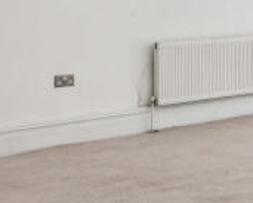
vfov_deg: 16.7
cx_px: 352
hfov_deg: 19.2
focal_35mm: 90
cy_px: -2
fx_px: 674
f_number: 11
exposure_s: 1/15
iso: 400
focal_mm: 16
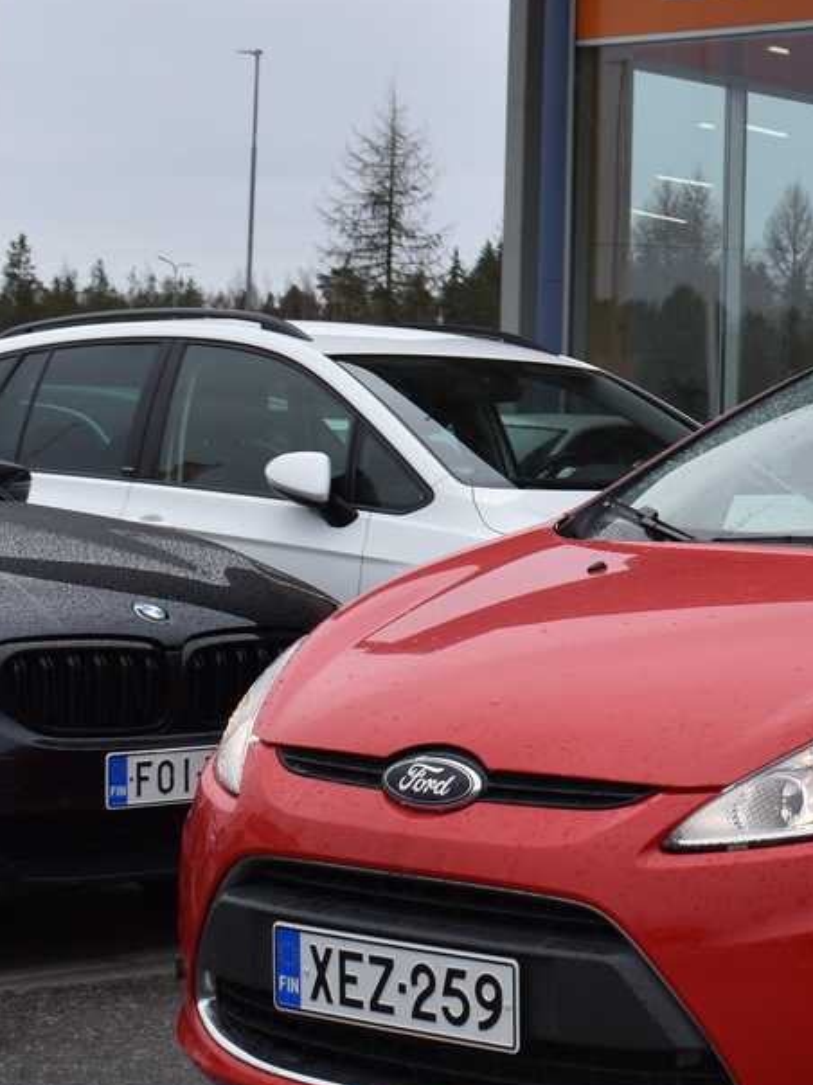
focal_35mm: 93
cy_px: 529
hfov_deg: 15.1
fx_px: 2913
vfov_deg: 21.1
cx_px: 1068
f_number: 6.7
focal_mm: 24
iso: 200
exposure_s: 1/250
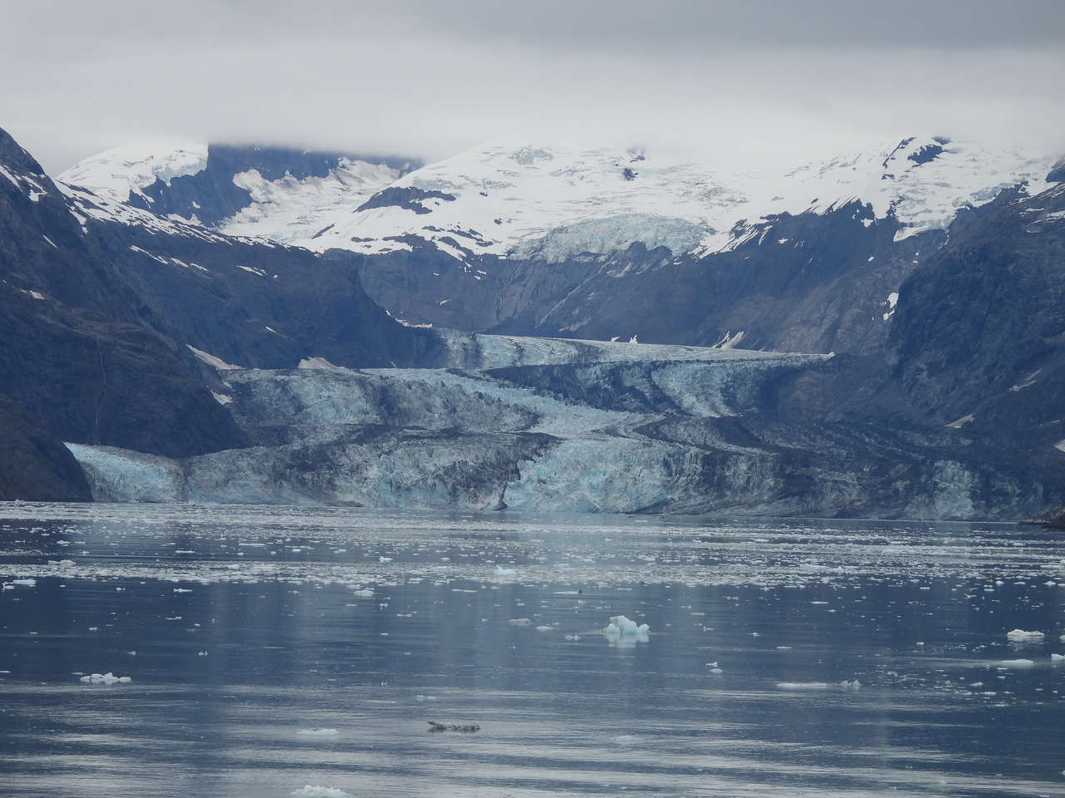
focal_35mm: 150
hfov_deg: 13.2
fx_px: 4615
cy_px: 399
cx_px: 532
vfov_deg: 9.9
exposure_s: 1/640
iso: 100
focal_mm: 26.8
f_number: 4.5
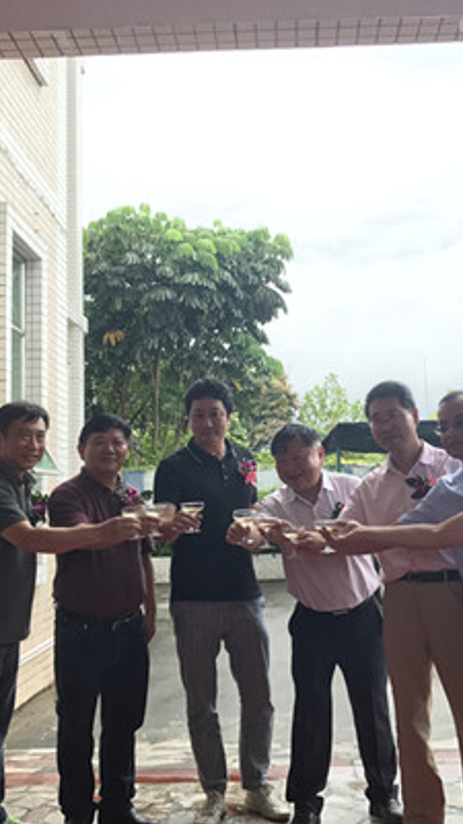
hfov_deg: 29.0
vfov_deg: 49.4
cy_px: 411
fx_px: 895
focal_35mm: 41
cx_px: 265
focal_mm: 3.99
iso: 20
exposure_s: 1/447
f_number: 1.8
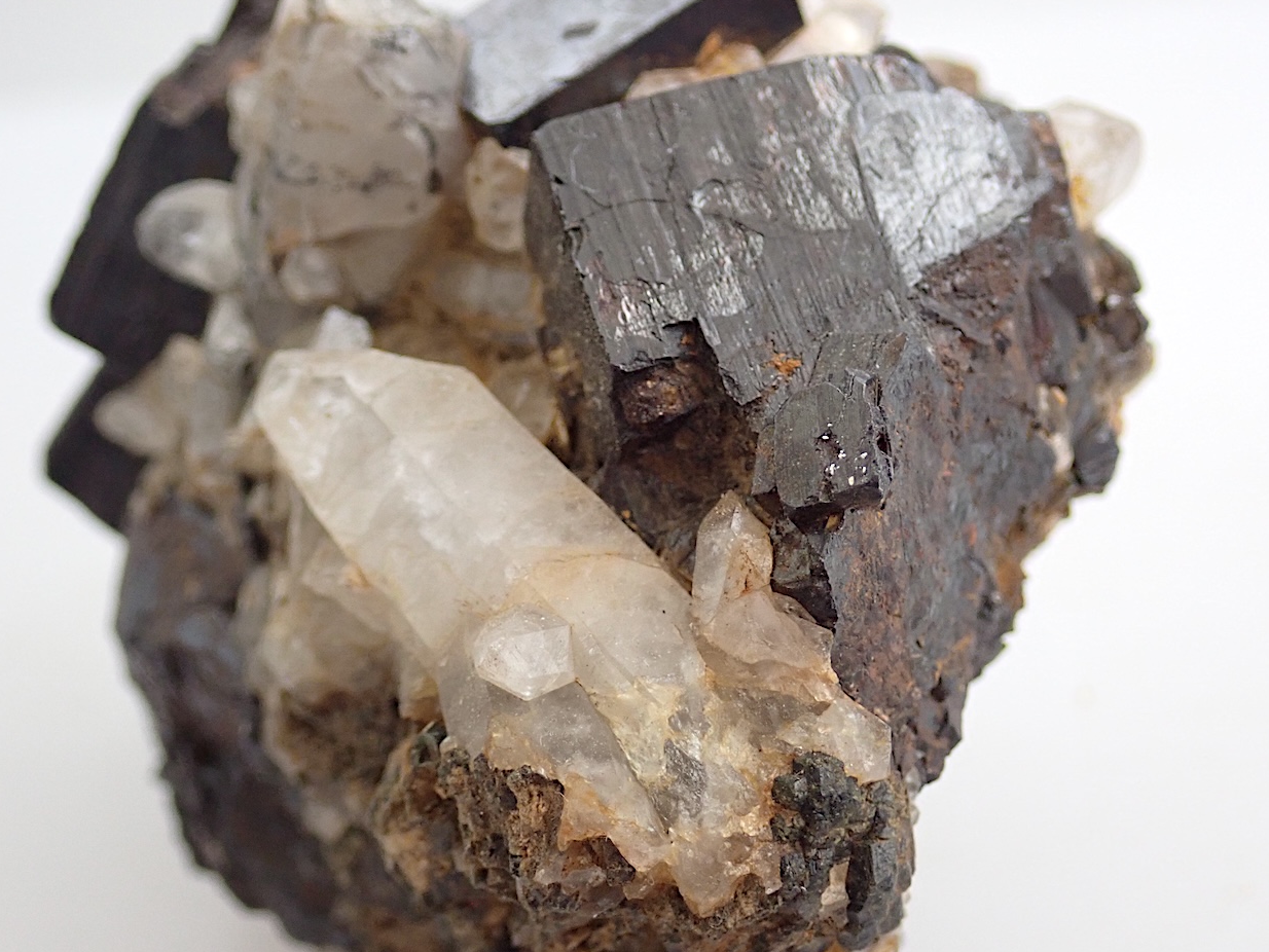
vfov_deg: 18.9
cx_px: 632
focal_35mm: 78
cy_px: 474
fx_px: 2860
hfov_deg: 25.0
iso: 800
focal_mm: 13.65
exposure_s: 1/40
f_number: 4.1
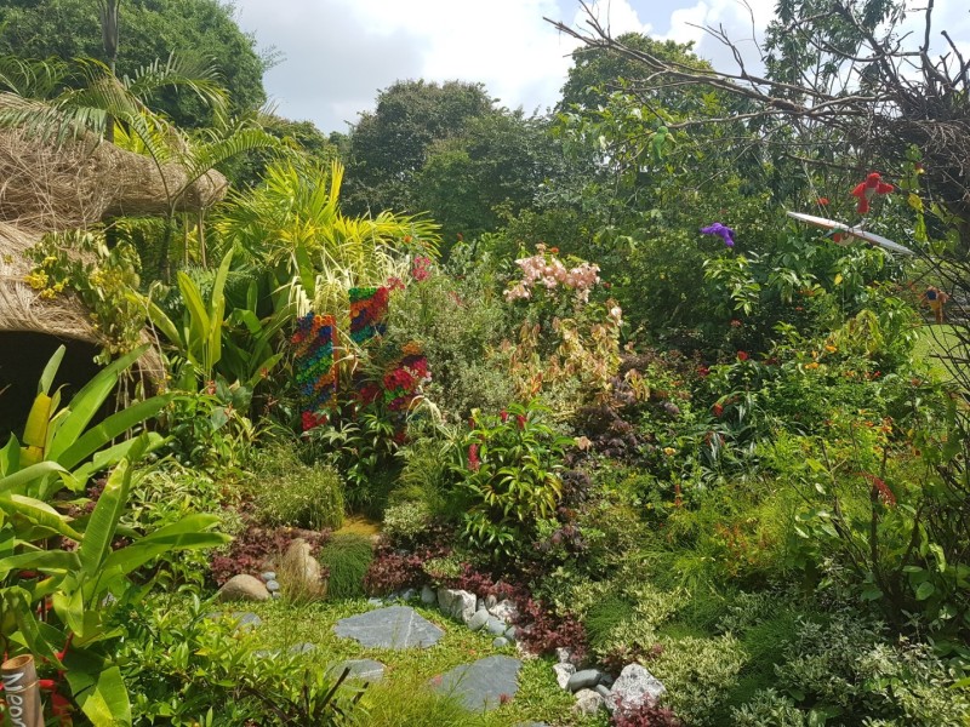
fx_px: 729
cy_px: 364
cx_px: 485
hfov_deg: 67.3
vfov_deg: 53.1
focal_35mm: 26
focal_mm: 4.2
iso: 40
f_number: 1.7
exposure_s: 1/1744
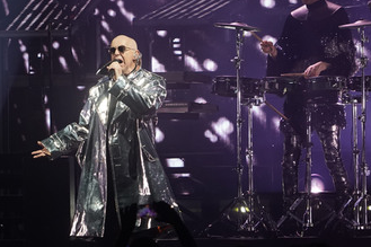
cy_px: 120
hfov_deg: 3.4
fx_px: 6324
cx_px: 123
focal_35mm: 614
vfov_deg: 2.2
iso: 3200
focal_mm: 448
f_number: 6.3
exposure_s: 1/320
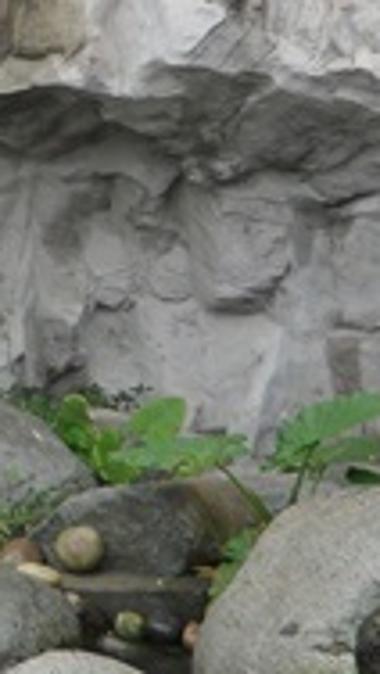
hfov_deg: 12.1
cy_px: 0
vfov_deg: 21.8
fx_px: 1681
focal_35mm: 94
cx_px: -255
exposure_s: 1/60
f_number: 3.5
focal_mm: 4.9
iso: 80
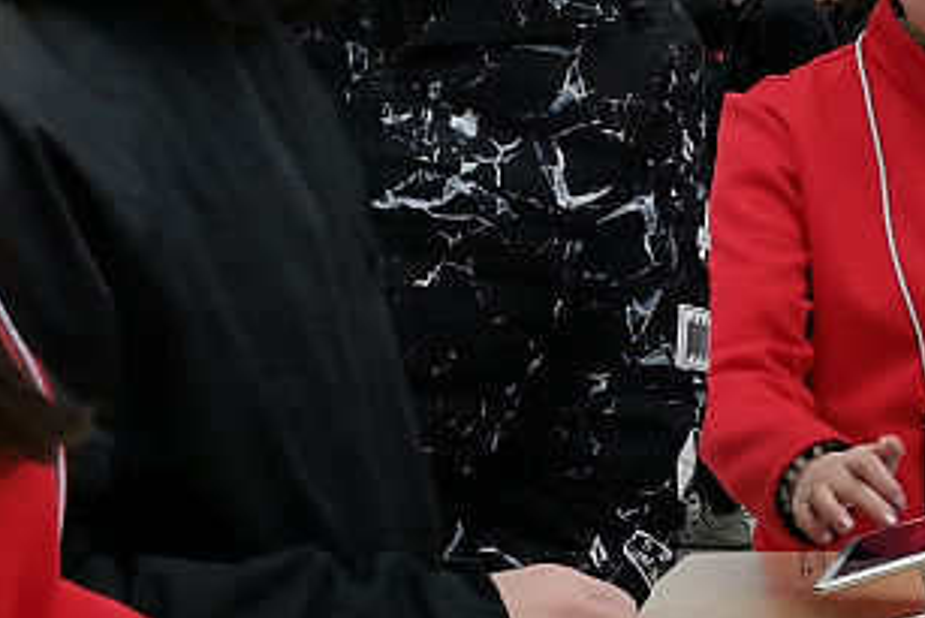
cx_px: 1006
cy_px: 678
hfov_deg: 14.9
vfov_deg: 10.1
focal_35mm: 134
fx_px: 3445
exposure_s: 1/118
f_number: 1.8
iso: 50
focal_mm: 3.95
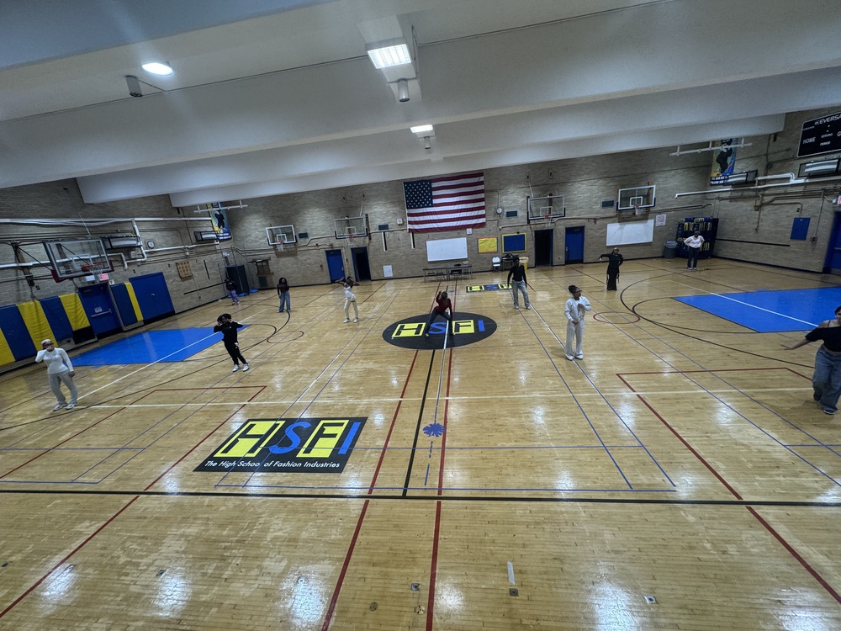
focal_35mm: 14
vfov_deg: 85.7
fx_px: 340
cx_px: 420
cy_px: 316
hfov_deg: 102.1
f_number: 2.2
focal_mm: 2.22
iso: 125
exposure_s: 1/120
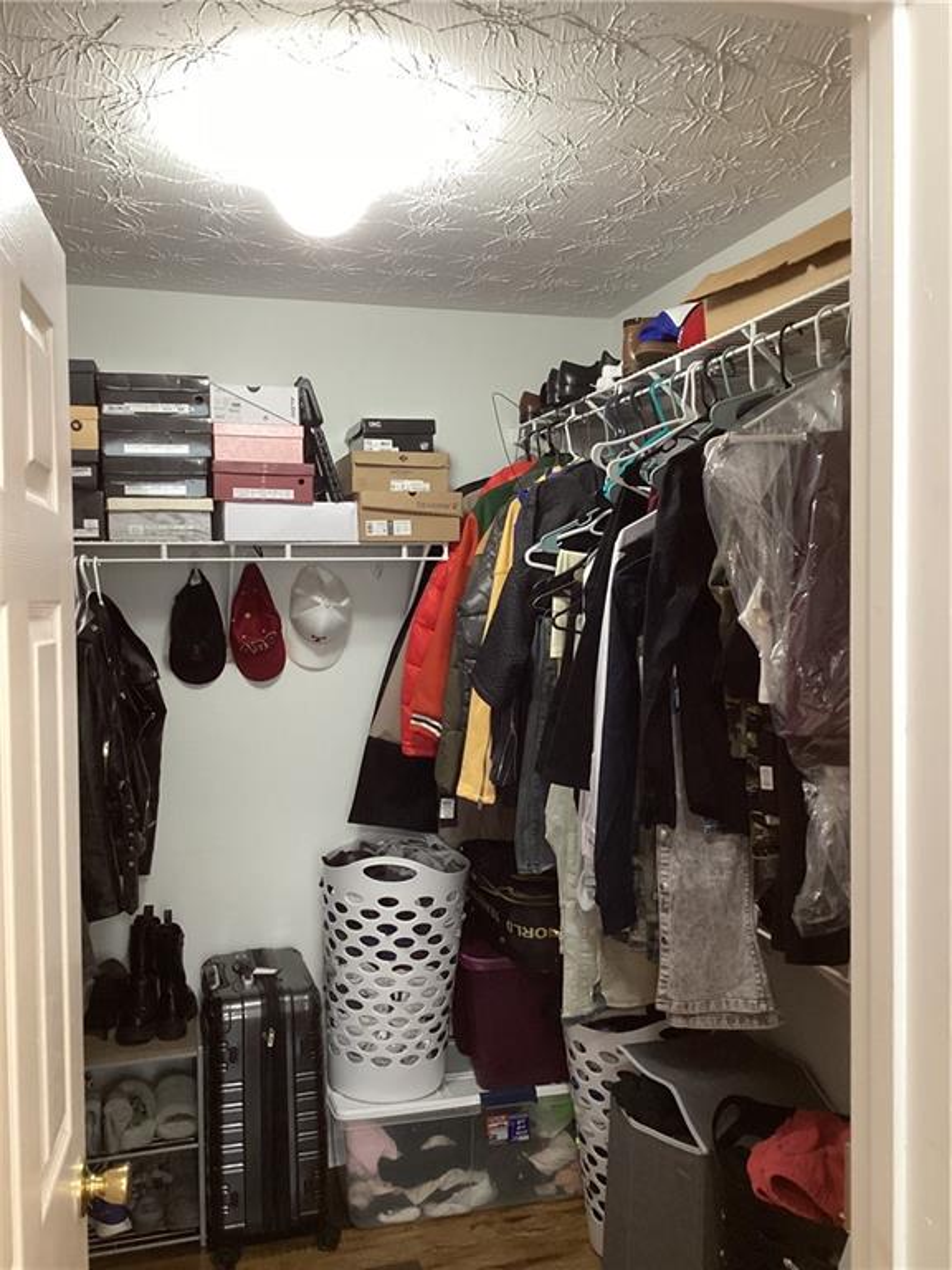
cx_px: 476
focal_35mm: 31
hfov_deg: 45.4
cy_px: 635
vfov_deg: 58.4
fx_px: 1137
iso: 200
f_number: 2.4
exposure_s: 1/60
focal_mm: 3.3
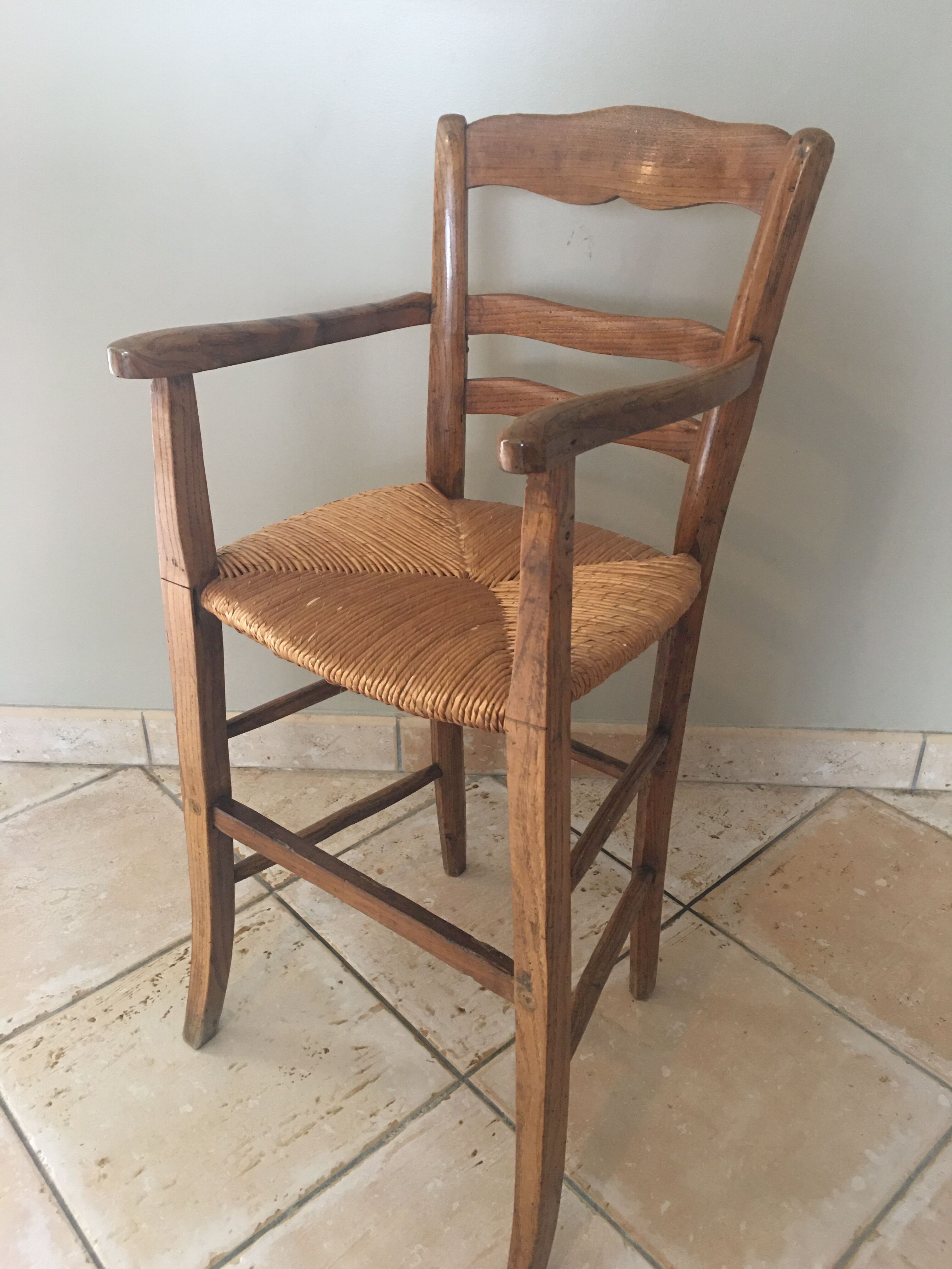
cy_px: 634
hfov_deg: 48.2
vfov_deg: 61.7
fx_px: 1063
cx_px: 476
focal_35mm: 29
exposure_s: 1/17
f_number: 2.2
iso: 125
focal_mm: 4.15
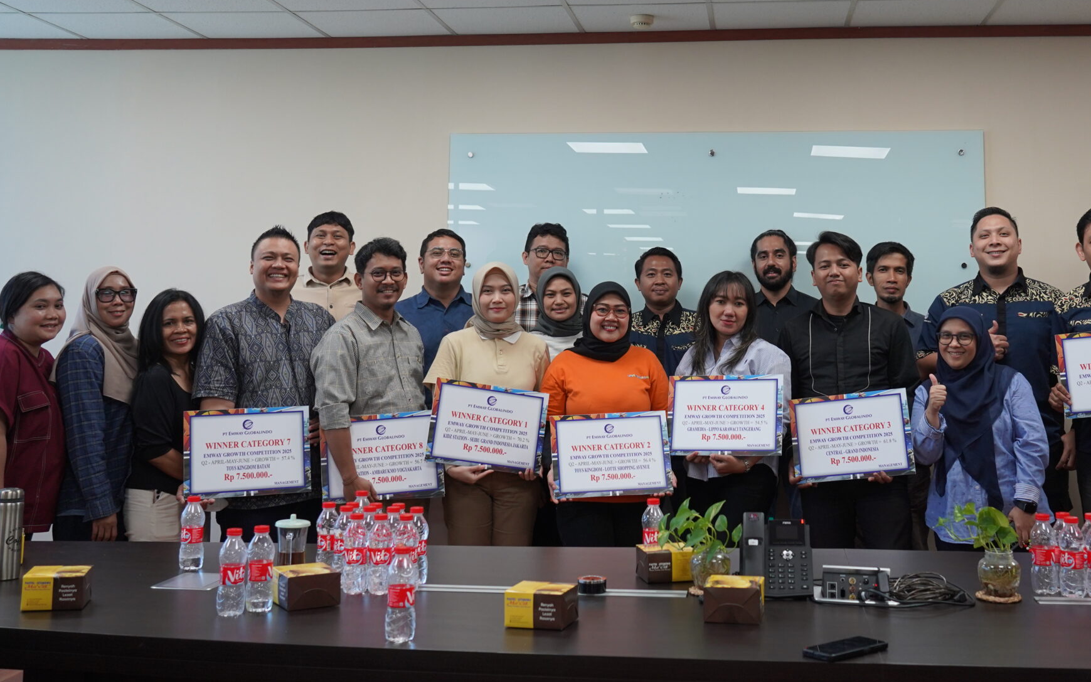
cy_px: 155
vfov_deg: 28.1
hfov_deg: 44.2
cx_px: 627
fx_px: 1338
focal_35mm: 45
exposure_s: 1/160
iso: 800
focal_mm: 30
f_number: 4.5
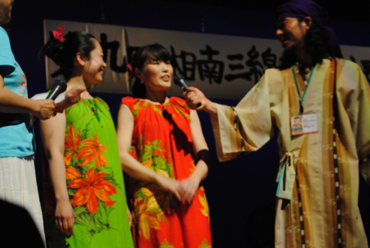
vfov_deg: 16.6
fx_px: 849
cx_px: 185
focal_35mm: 82
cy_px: 124
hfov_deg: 24.6
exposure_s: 1/15
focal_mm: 55
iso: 900
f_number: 5.6
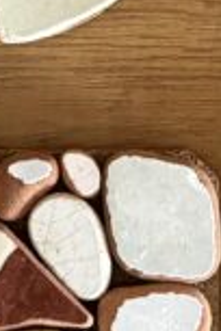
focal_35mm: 188
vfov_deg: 10.7
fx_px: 1731
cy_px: -76
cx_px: 259
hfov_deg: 7.3
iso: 500
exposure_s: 1/60
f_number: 1.6
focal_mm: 5.96
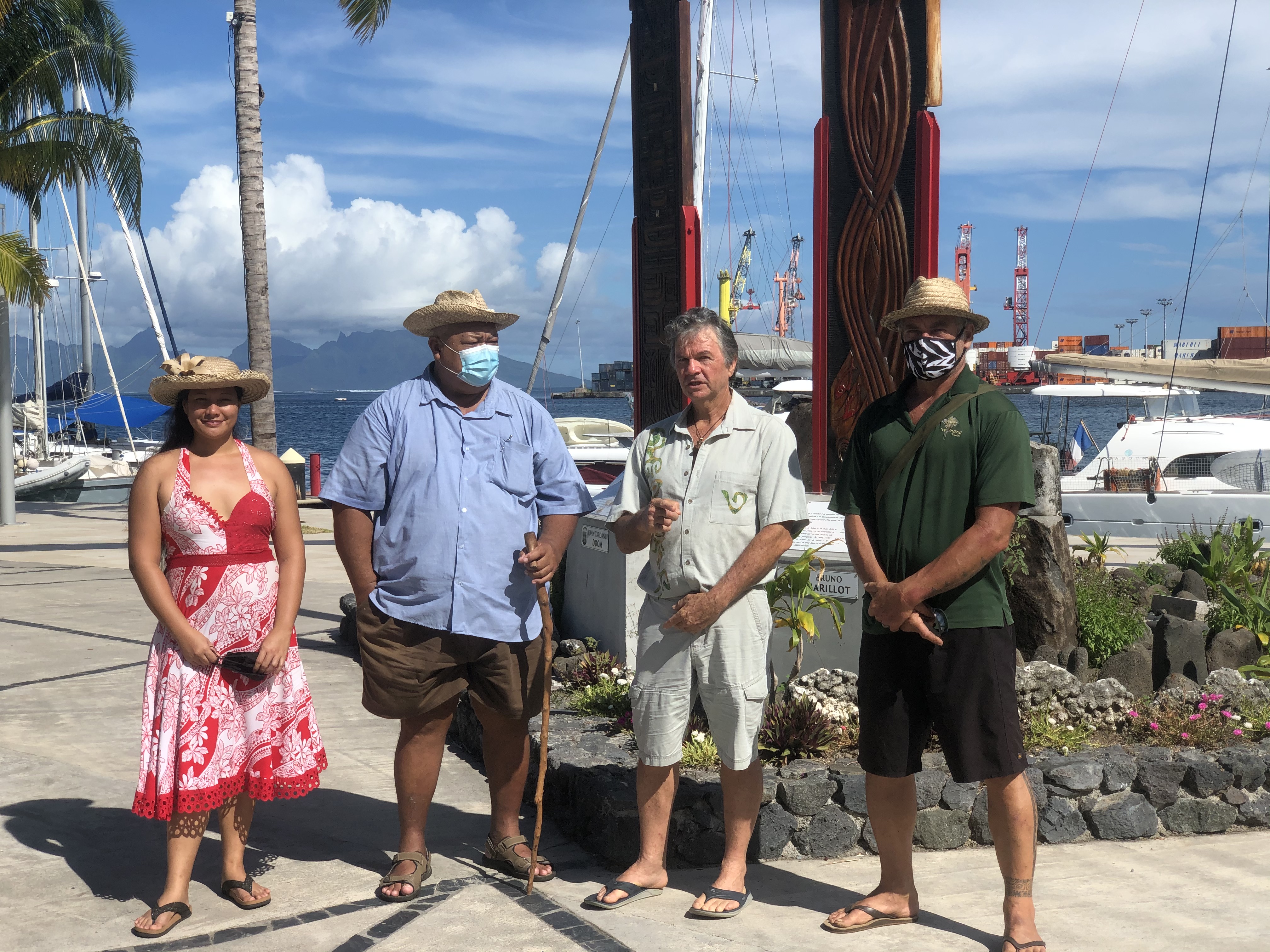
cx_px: 635
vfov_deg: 28.0
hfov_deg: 36.8
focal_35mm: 52
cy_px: 476
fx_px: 1908
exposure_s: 1/1736
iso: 16
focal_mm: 6
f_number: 2.4
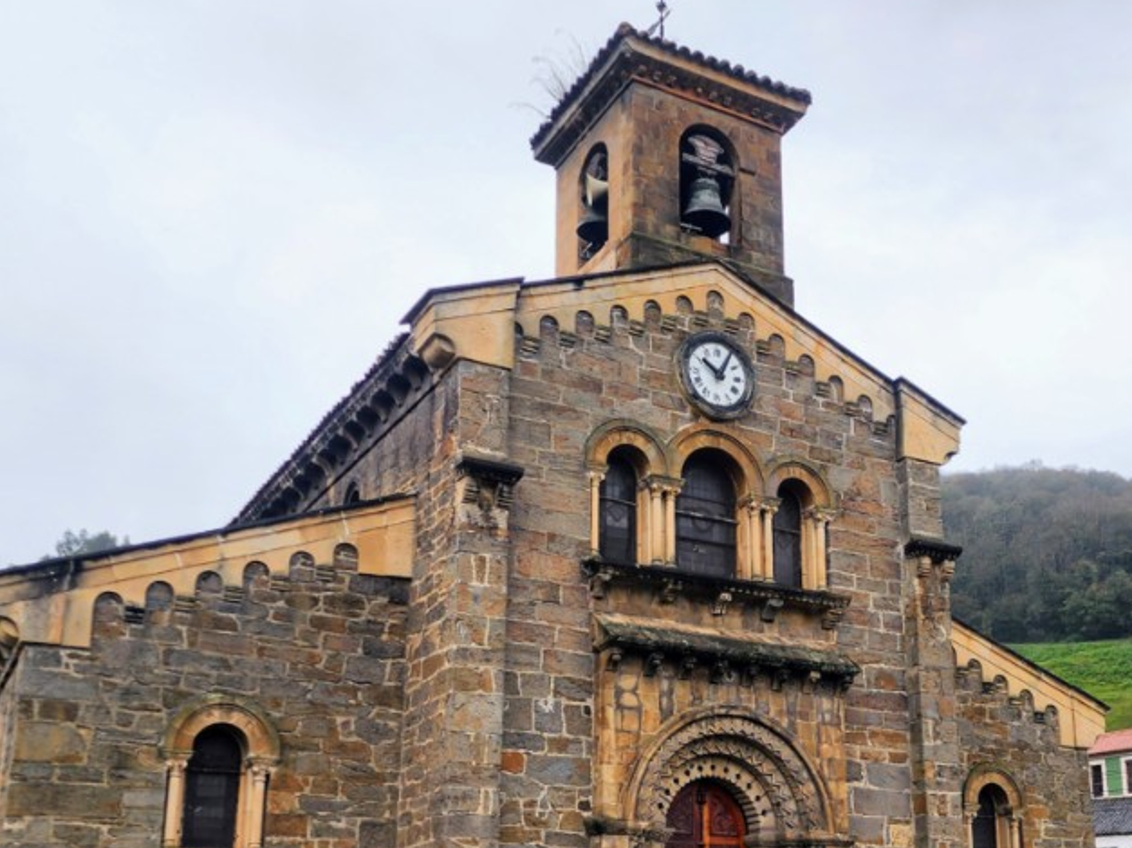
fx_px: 1439
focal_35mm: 44
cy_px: 617
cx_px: 737
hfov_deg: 42.5
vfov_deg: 32.4
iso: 25
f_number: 1.8
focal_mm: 6.4
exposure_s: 1/180
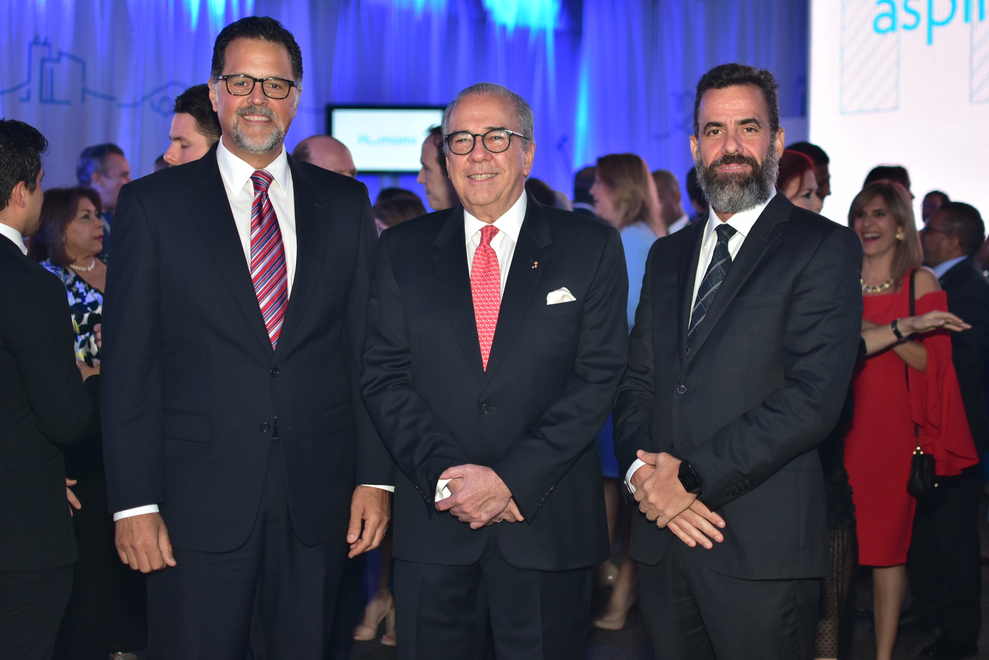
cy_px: 330
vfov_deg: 25.8
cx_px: 494
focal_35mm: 52
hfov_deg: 37.8
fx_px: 1443
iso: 400
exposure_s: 1/250
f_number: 1.8
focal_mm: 35
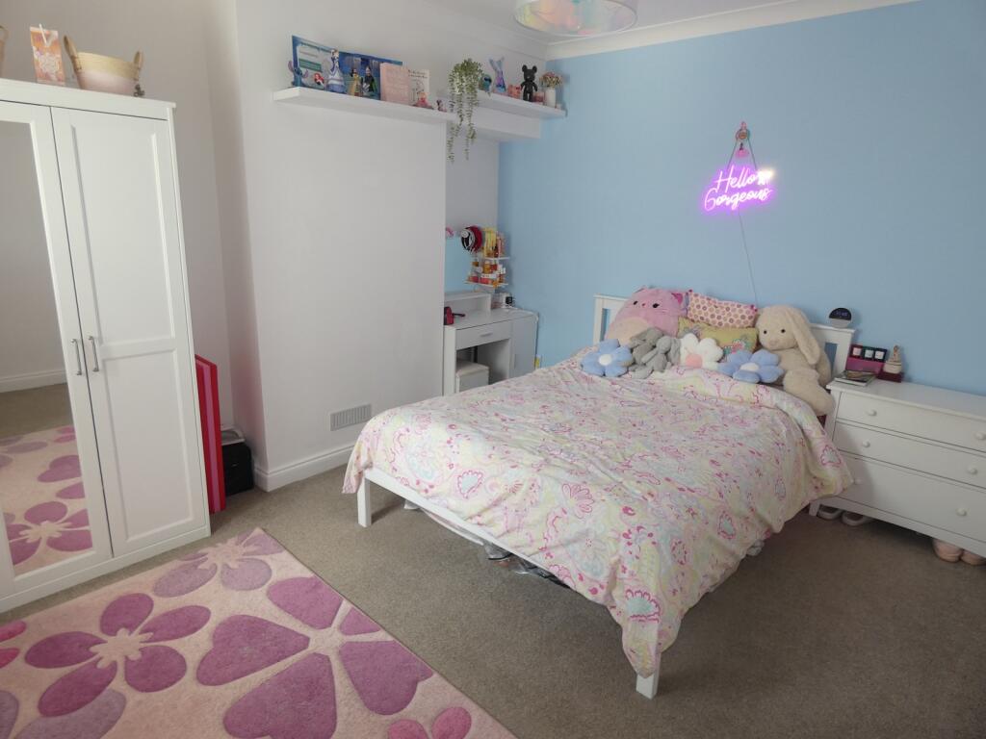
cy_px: 370
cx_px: 493
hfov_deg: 81.7
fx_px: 570
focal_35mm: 20
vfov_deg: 66.0
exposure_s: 1/60
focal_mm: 3.6
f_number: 2.8
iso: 80
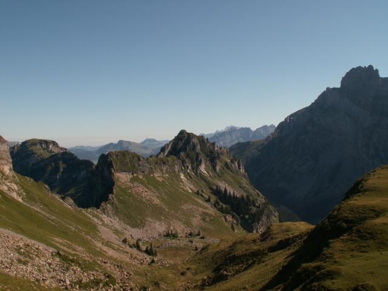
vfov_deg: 40.7
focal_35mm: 35
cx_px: 194
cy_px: 146
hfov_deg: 52.6
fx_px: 392
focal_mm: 5.86
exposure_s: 1/200
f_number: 8
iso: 50
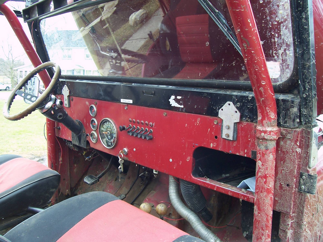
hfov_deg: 54.0
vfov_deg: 41.8
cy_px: 121
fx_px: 317
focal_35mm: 34
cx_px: 162
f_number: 2.7
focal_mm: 5.6
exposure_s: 1/90
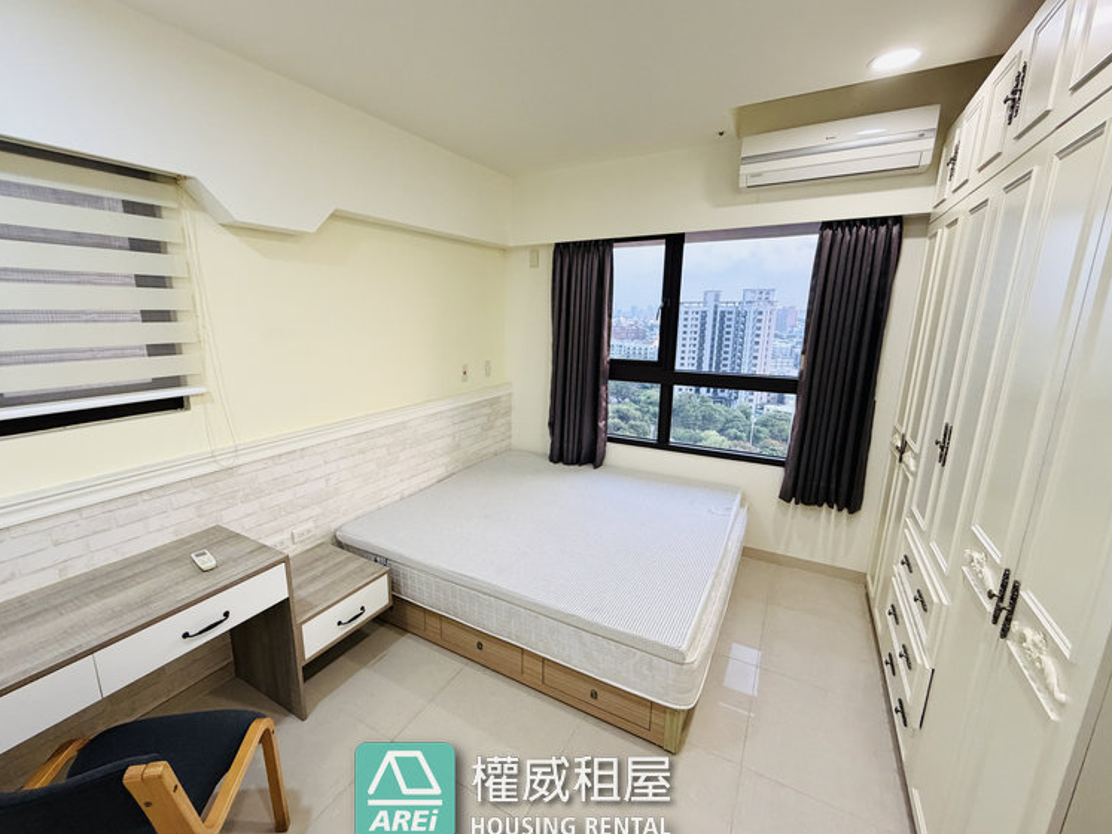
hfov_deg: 98.1
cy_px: 420
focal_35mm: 15
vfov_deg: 81.7
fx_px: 482
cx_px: 521
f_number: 2.2
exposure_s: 1/120
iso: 320
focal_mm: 2.22
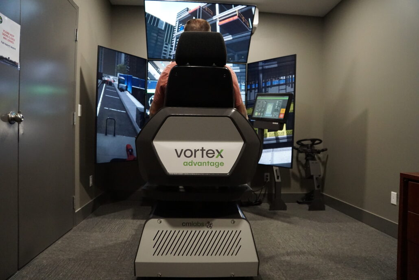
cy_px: 140
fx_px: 279
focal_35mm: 24
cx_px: 210
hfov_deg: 73.7
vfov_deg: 53.1
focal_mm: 16
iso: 3200
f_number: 2.8
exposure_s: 1/100
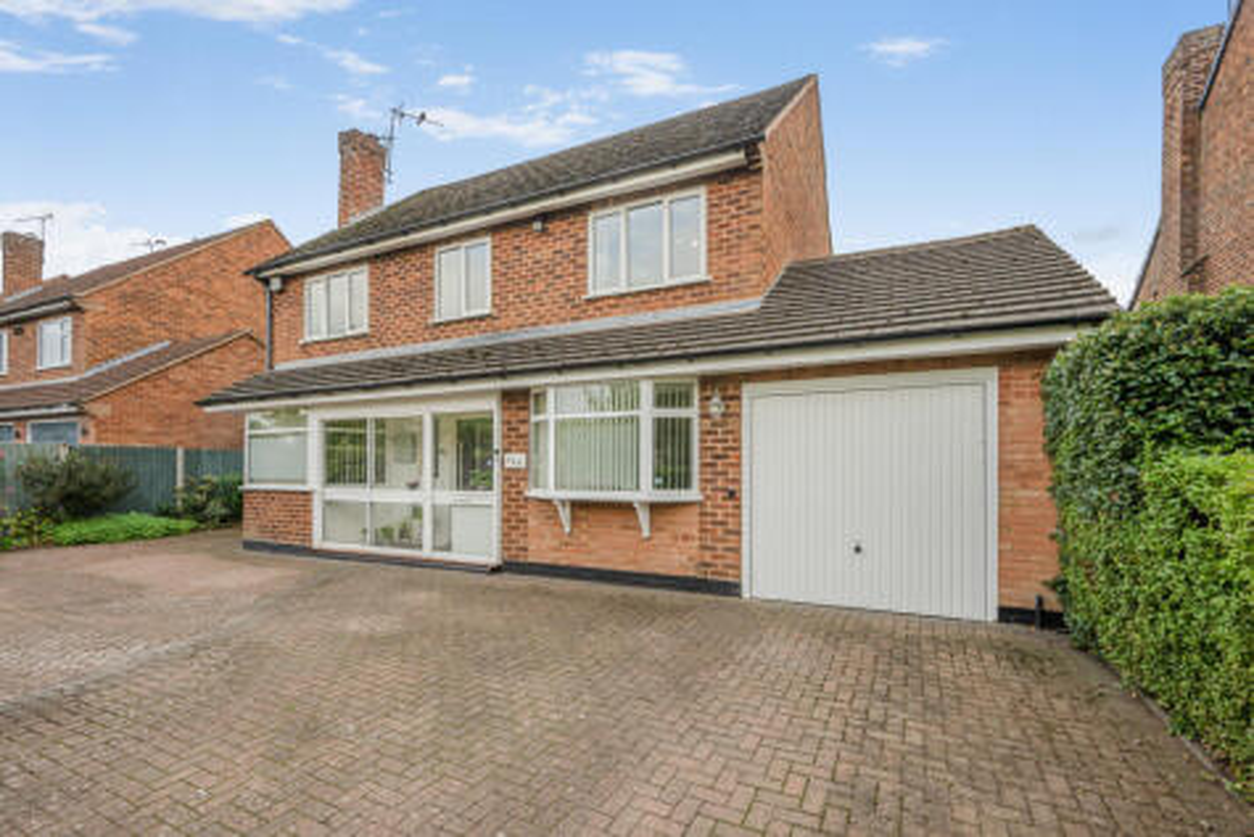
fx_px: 540
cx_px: 627
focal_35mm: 16
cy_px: 418
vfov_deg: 75.5
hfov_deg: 98.5
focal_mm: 15.5
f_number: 7.1
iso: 400
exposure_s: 1/500
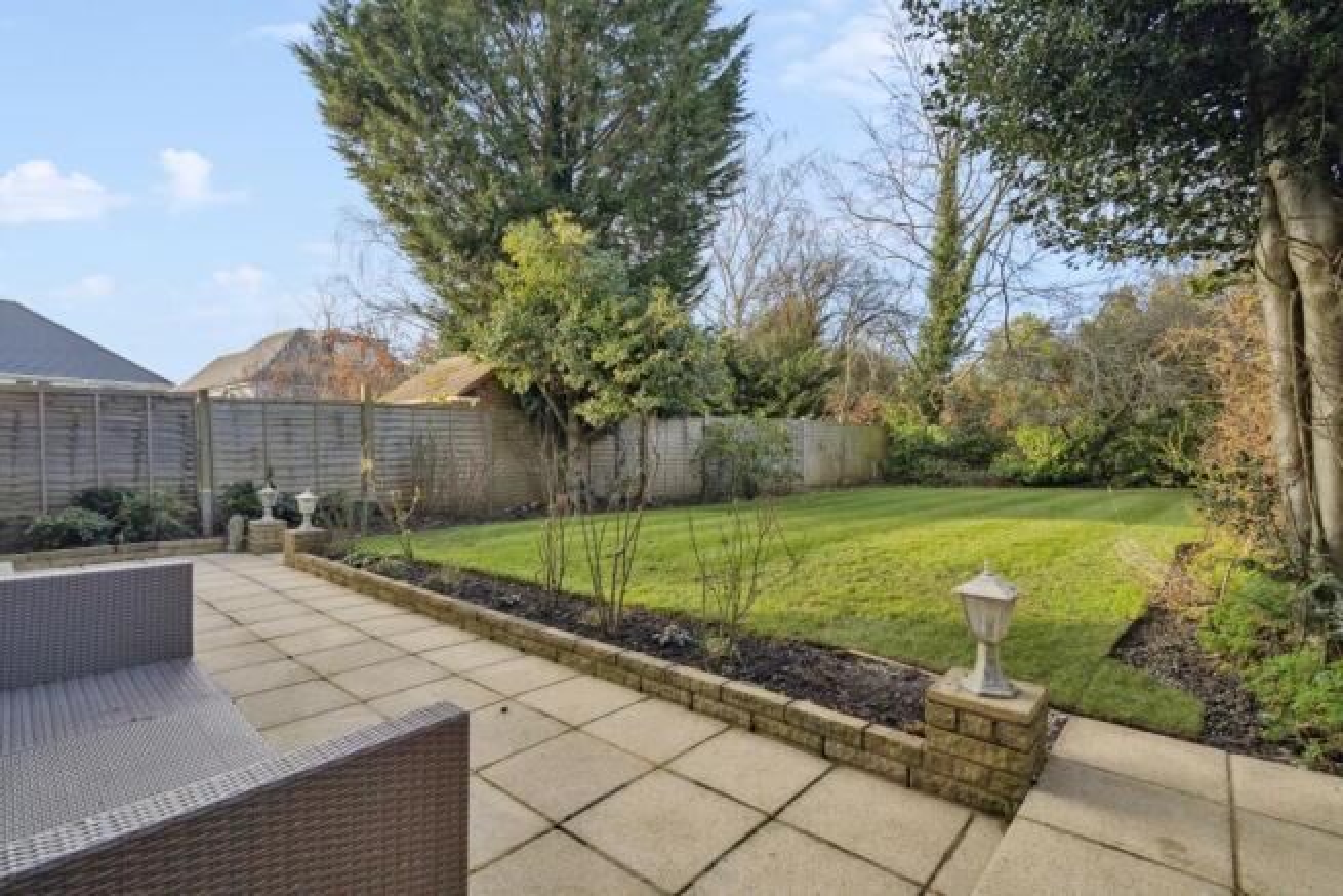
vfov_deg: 73.8
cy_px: 448
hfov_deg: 96.7
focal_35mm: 16
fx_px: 597
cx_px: 672
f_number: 8
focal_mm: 16
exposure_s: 1/400
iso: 400
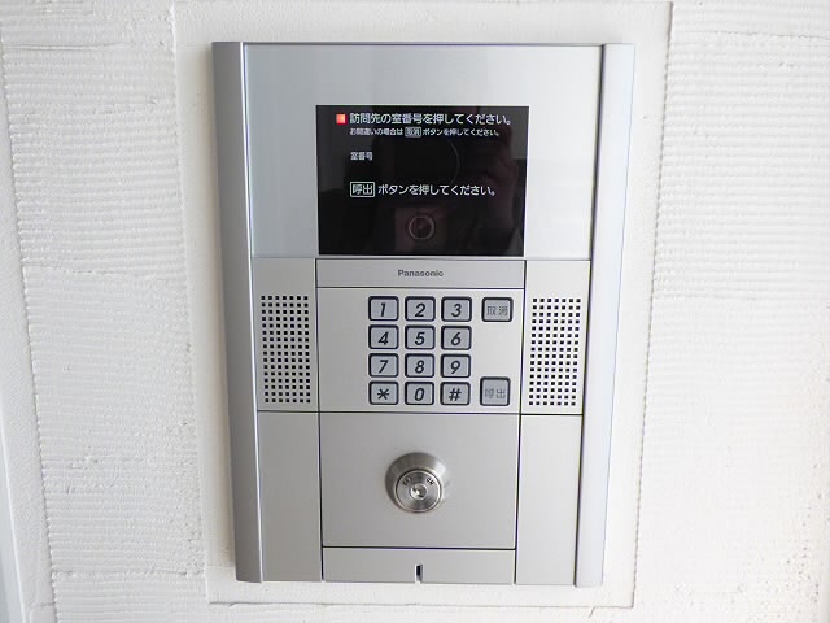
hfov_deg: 60.0
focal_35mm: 30
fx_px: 719
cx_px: 415
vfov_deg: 46.8
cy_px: 312
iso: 400
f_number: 3.3
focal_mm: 5.29
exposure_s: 1/40
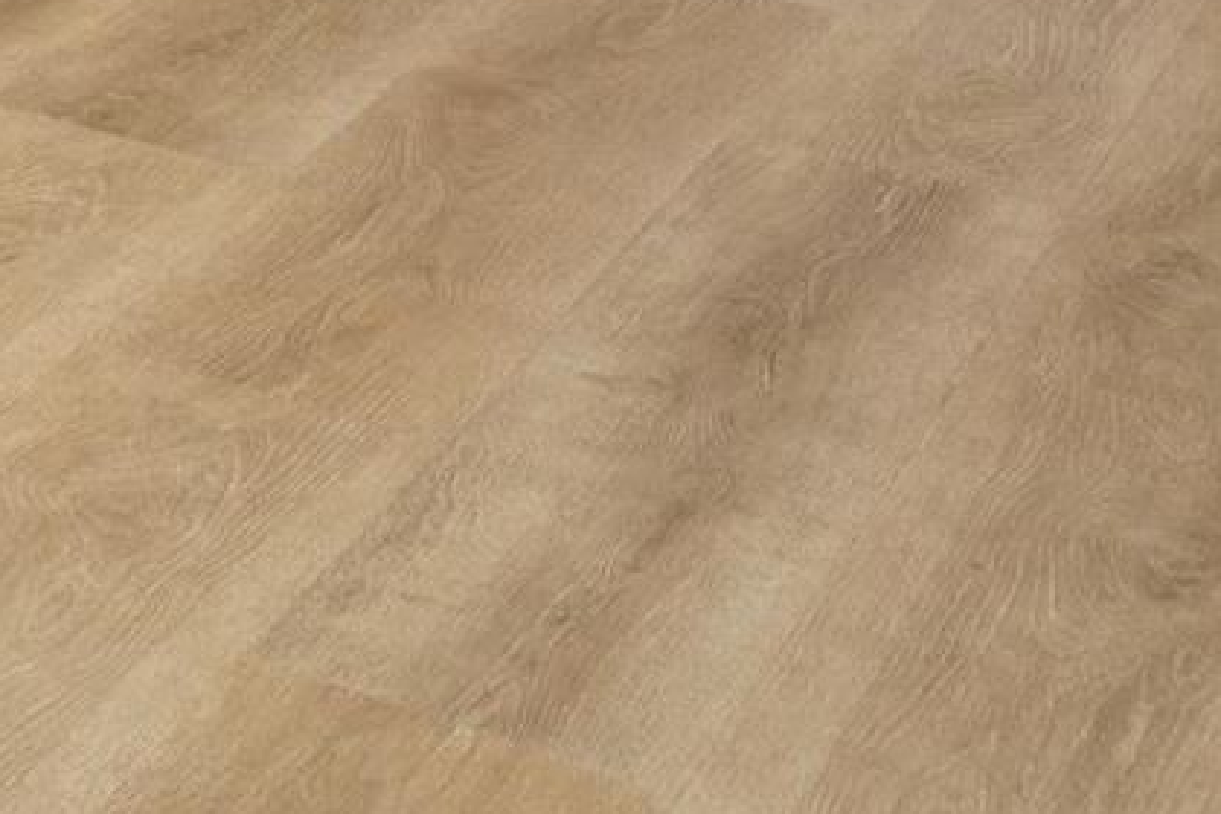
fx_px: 3968
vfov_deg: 9.8
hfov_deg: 12.3
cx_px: -2009
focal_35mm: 117
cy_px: -1346
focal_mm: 16
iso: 100
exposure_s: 1/2
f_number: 8
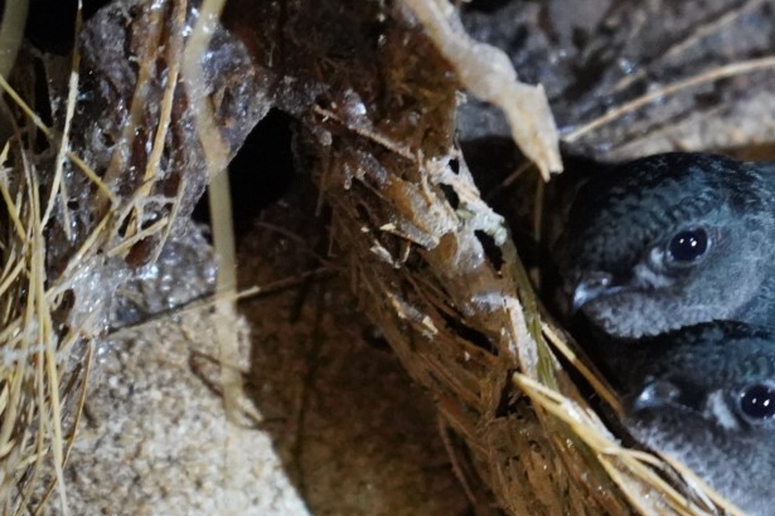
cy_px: 182
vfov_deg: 10.0
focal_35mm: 137
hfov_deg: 14.4
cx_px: 993
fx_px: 2949
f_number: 5
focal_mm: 52
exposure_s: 1/125
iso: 12800
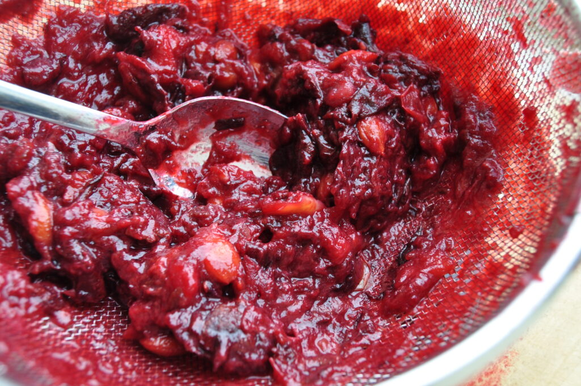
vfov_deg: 38.3
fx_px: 556
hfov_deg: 55.2
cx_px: 290
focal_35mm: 34
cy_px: 193
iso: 200
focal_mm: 23
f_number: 6.3
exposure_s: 1/15
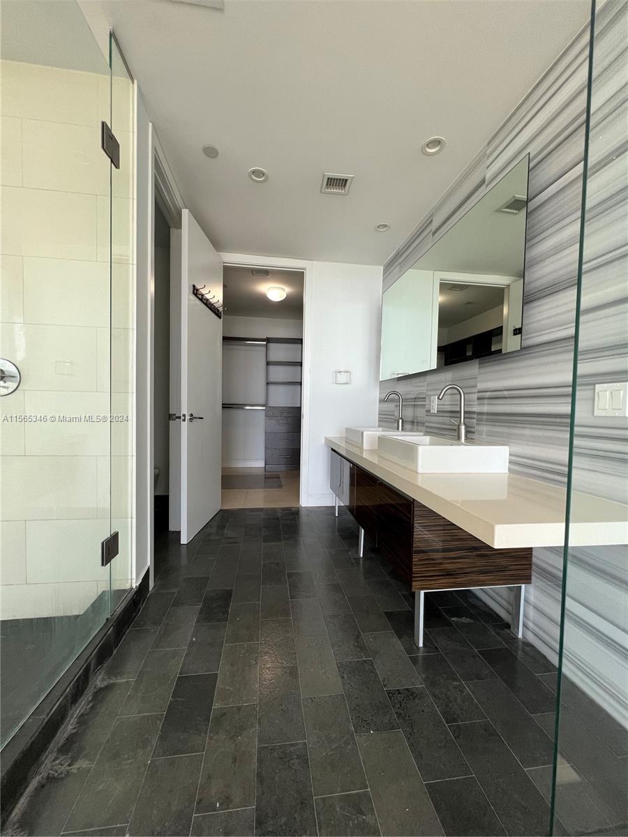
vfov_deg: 106.2
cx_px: 314
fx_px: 314
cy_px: 418
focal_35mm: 13
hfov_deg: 89.9
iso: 125
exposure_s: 1/99
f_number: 1.8
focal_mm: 1.57
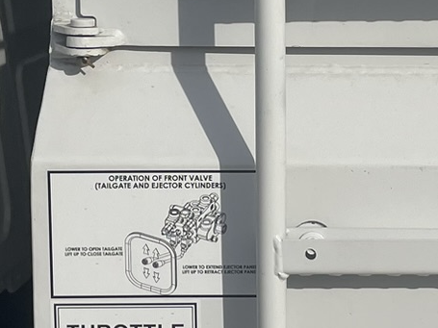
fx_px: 1480
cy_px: 49
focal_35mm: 117
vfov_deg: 12.6
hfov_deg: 16.6
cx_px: 399
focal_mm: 4.2
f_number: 1.6
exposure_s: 1/9804
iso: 32
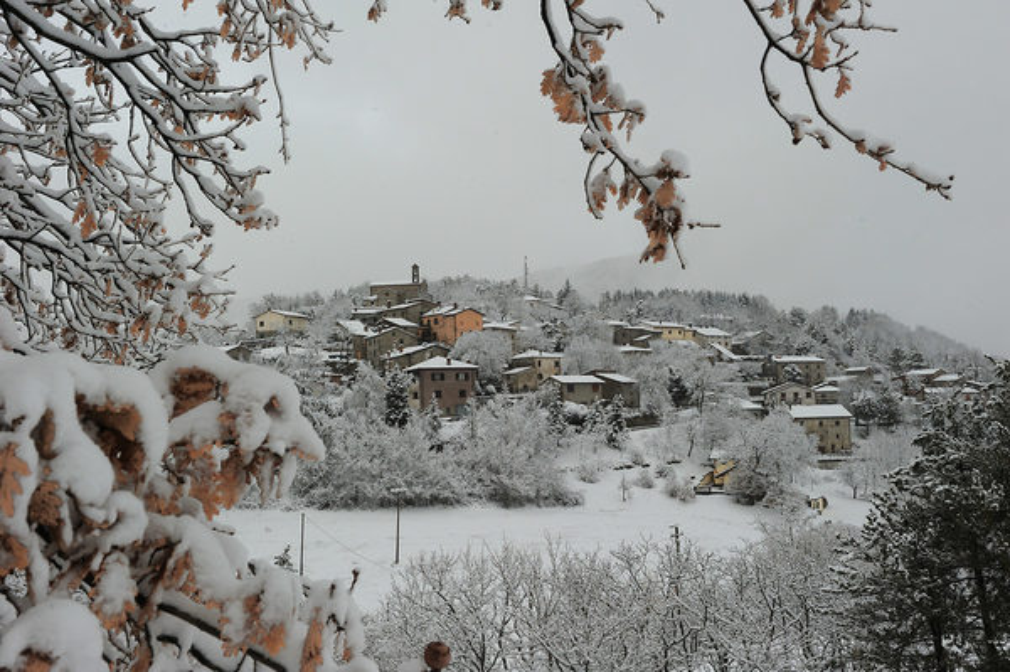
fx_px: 1177
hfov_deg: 46.4
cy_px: 336
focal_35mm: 42
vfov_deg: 31.8
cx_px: 505
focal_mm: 42
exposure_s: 1/500
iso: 800
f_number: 16
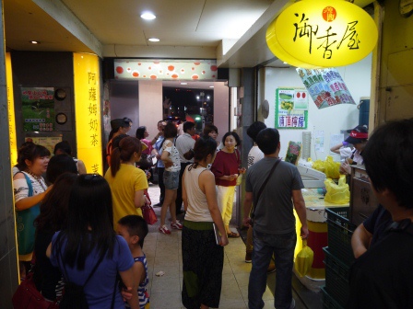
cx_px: 206
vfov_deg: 49.7
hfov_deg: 63.4
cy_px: 154
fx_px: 334
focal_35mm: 28
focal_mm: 14
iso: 500
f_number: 3.5
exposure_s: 1/60
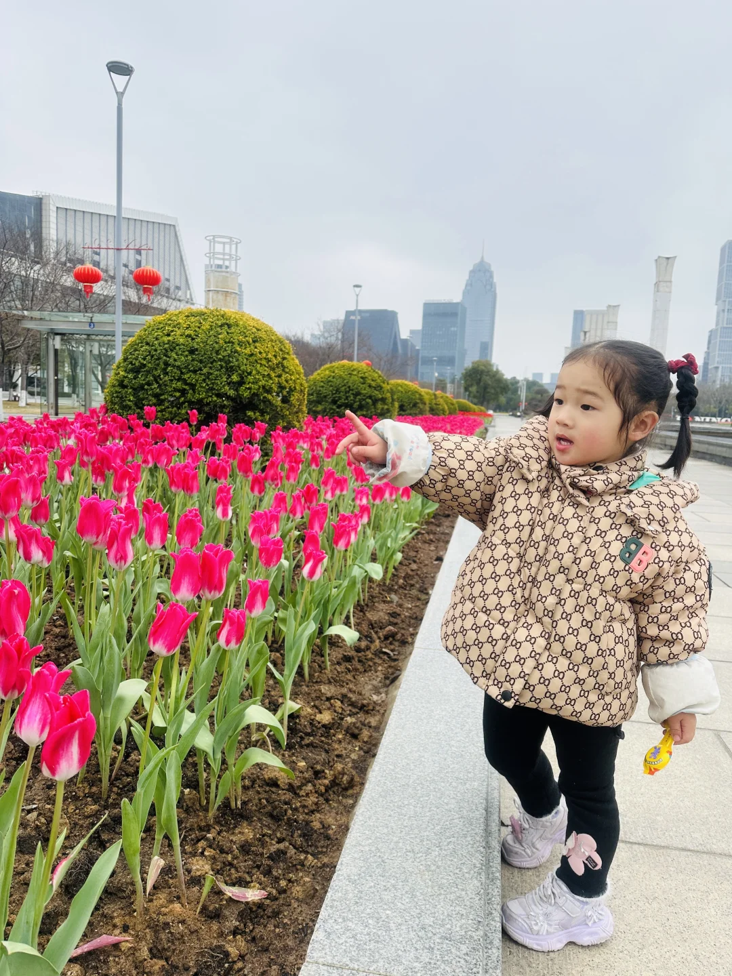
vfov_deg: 71.6
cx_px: 366
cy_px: 488
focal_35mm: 24
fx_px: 677
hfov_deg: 56.8
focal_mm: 6.86
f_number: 1.78
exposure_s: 1/879
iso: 80
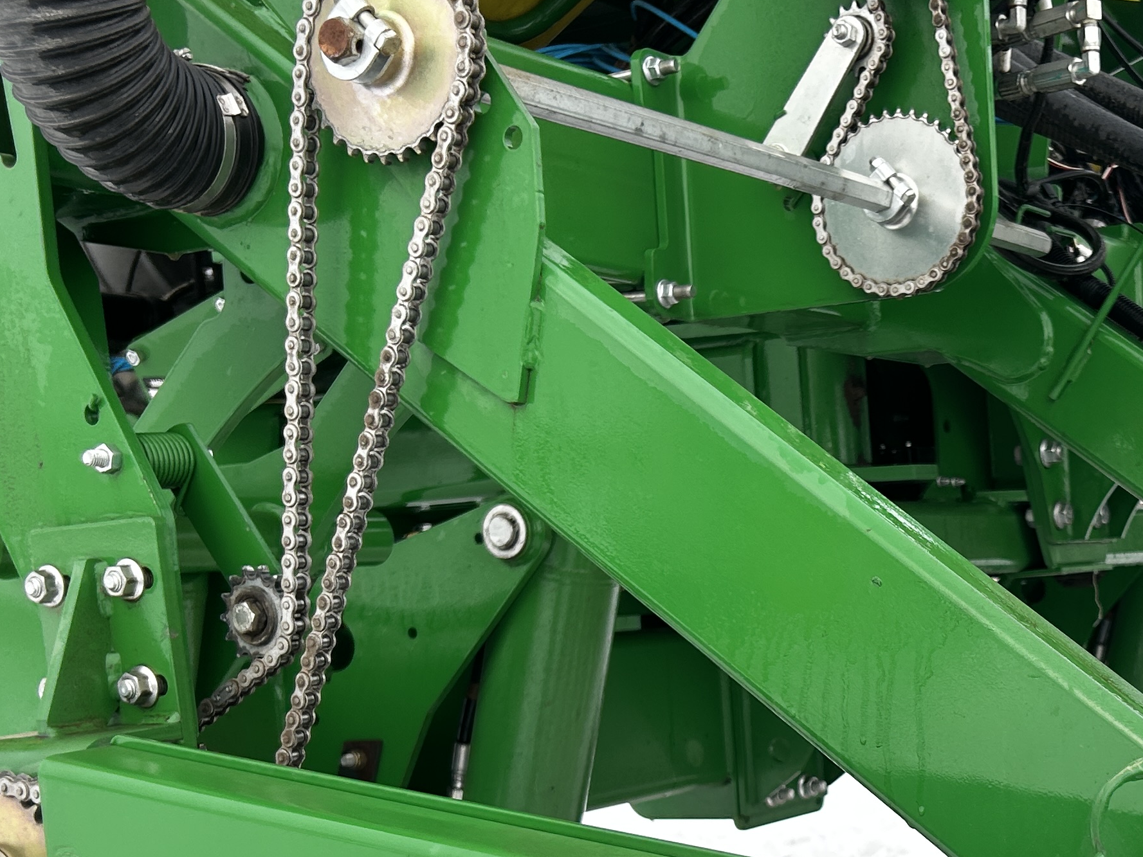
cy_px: 685
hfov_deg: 31.6
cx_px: 961
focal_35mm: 59
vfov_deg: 24.4
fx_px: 1948
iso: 50
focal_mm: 5.7
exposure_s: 1/567
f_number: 1.5
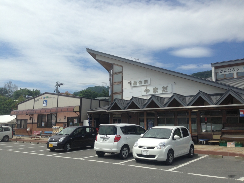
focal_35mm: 33
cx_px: 122
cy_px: 92
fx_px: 233
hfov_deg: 55.4
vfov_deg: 42.9
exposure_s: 1/2584
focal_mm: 4.12
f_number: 2.4
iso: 50
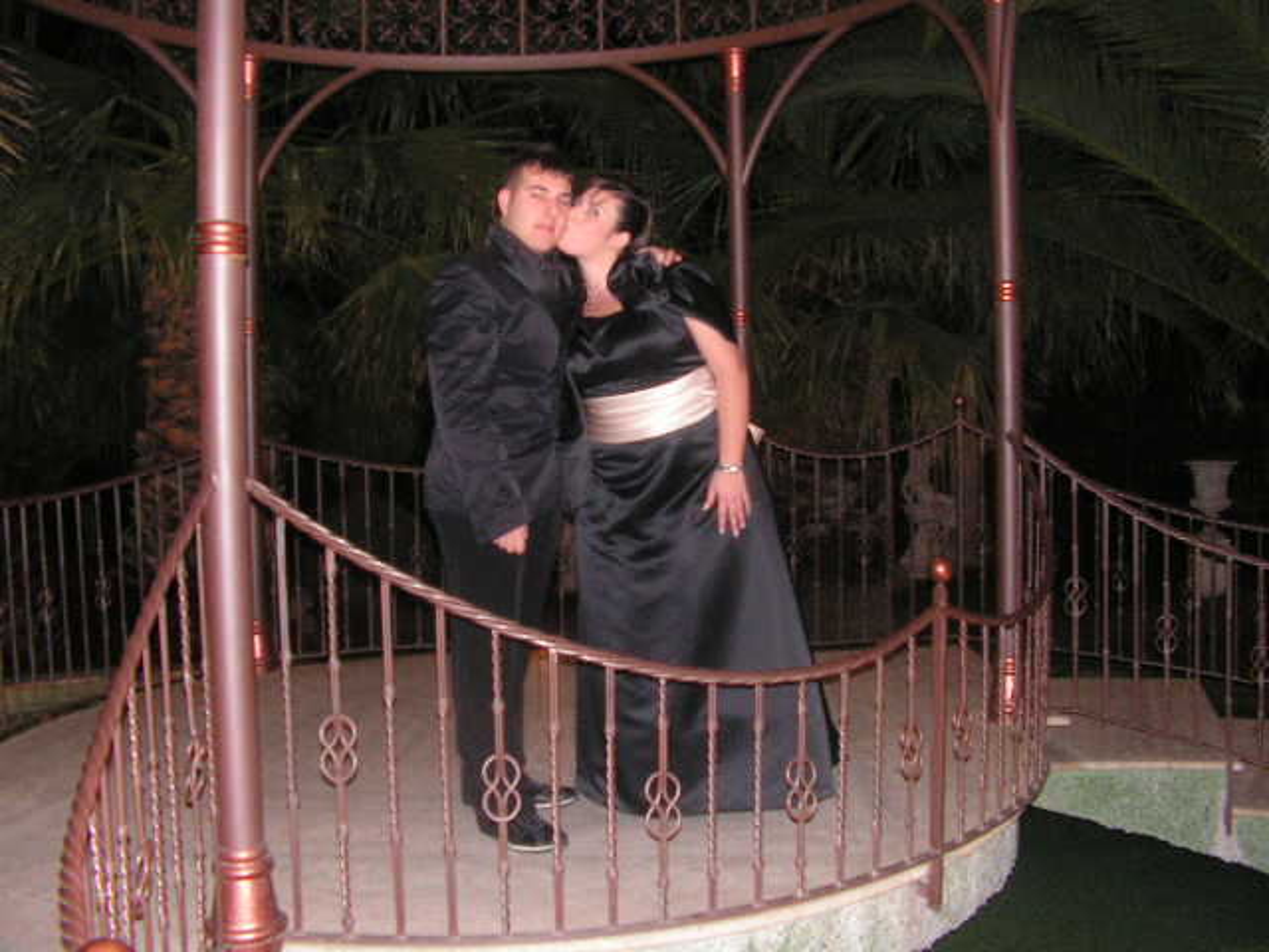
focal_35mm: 36
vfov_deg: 39.7
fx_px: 1320
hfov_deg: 51.4
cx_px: 634
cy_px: 476
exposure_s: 1/40
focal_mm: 6
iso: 200
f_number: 3.2
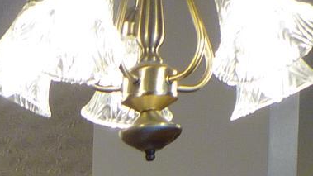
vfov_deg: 7.1
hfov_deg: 14.0
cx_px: -110
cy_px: 587
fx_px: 1220
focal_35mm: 147
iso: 100
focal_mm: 4.4
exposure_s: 1/30
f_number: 2.8
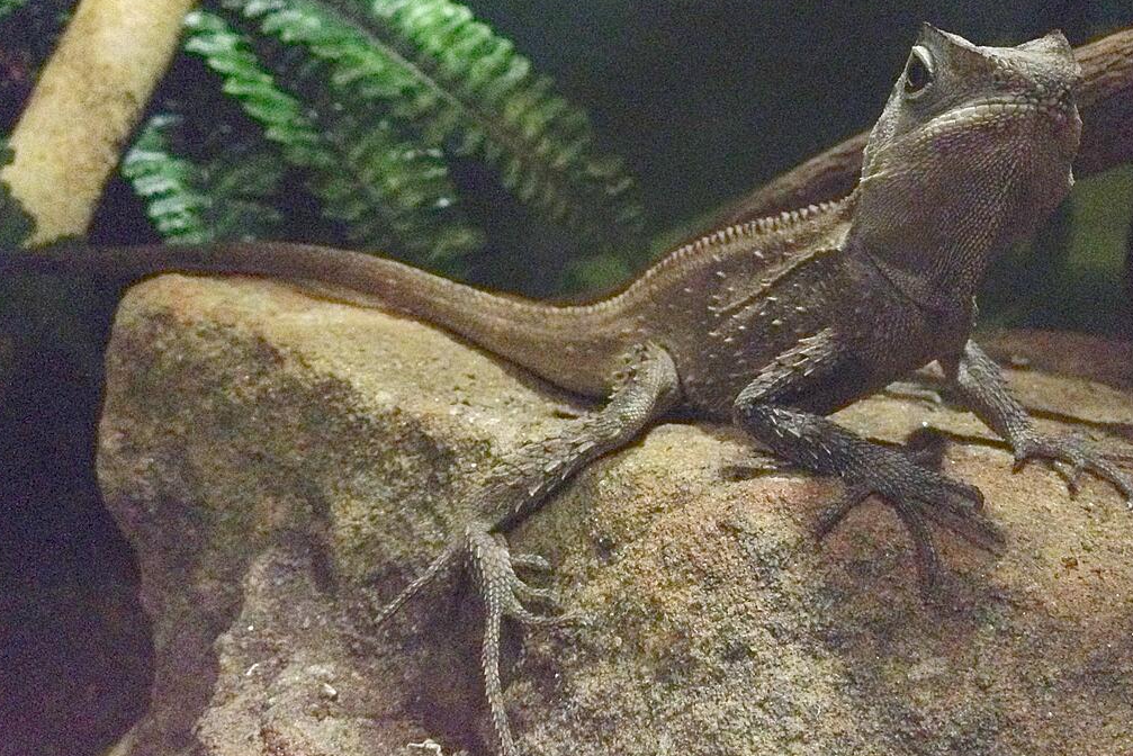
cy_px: 423
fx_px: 1165
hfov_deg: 51.9
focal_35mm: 37
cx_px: 563
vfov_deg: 35.9
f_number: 2.4
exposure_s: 1/15
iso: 800
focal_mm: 4.28
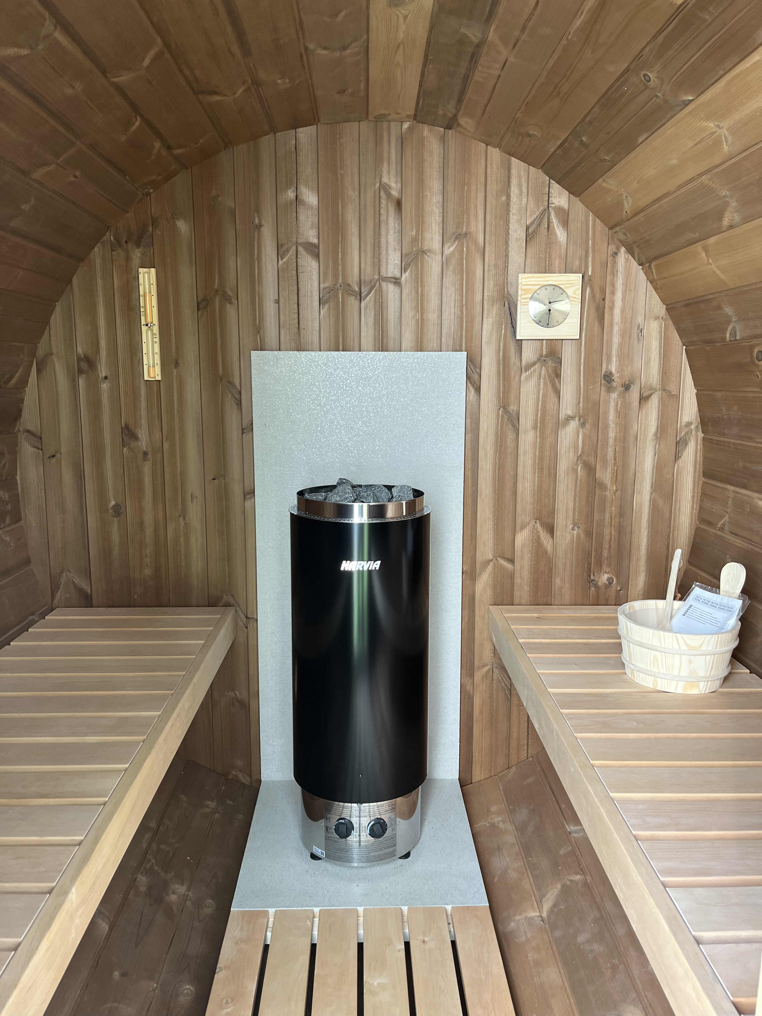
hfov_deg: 53.1
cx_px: 381
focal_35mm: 26
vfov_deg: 67.3
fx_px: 763
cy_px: 508
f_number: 1.6
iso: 100
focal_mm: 5.1
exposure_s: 1/121
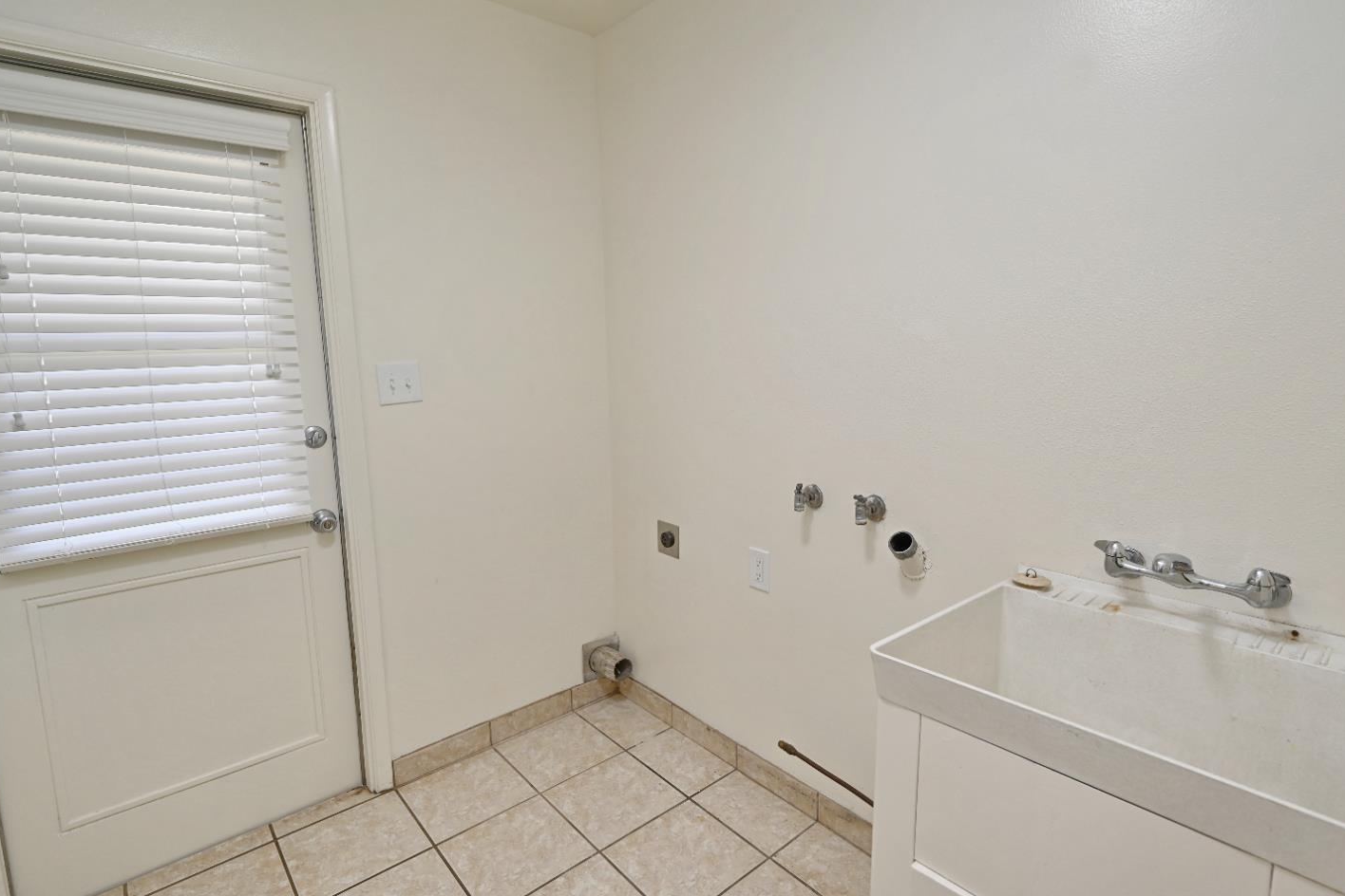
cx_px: 687
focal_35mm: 18
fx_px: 672
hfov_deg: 90.0
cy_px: 428
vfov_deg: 67.4
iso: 250
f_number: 4
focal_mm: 17
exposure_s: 1/60
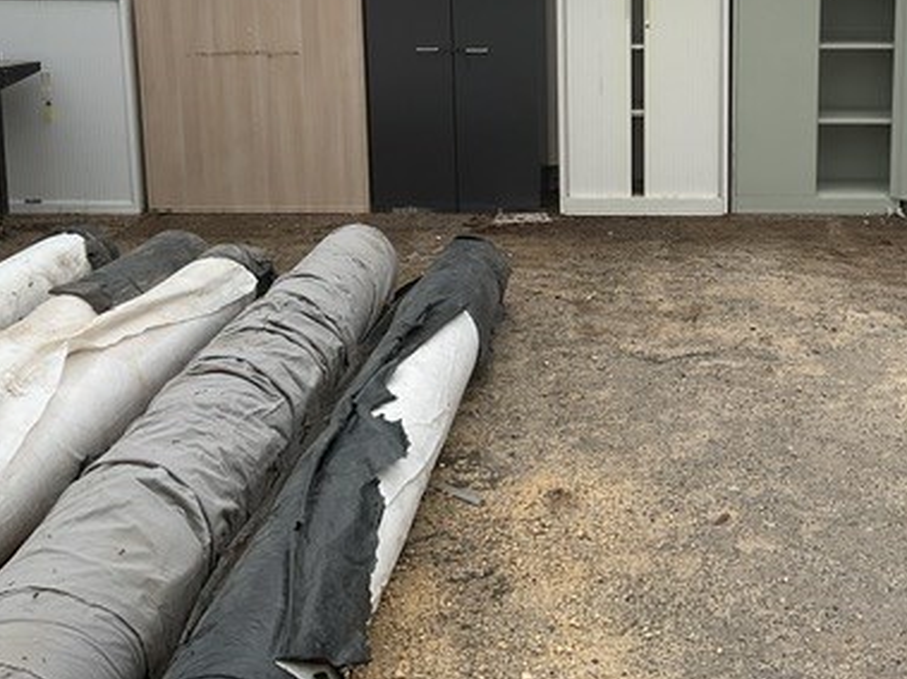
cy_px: 115
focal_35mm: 49
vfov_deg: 28.9
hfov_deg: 38.2
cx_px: 646
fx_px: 1283
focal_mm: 3
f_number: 1.8
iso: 16
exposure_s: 1/657
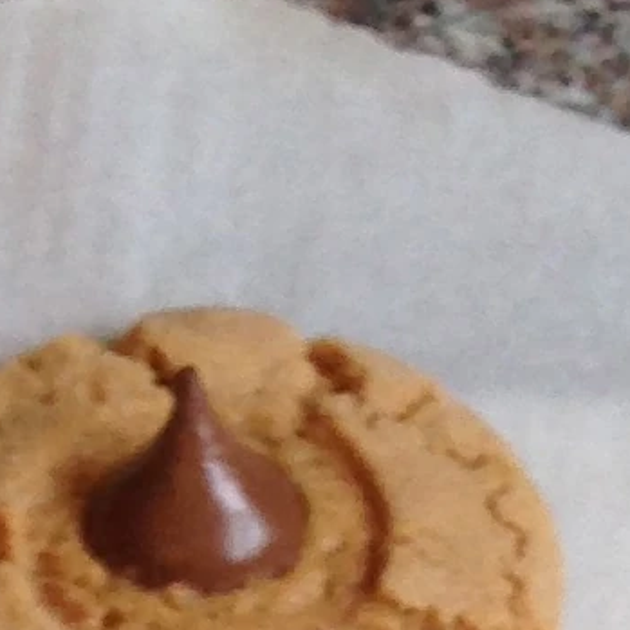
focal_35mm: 273
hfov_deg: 6.3
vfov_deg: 6.0
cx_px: 1031
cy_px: 1858
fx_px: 5621
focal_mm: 4.13
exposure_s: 1/40
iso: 50
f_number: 2.4
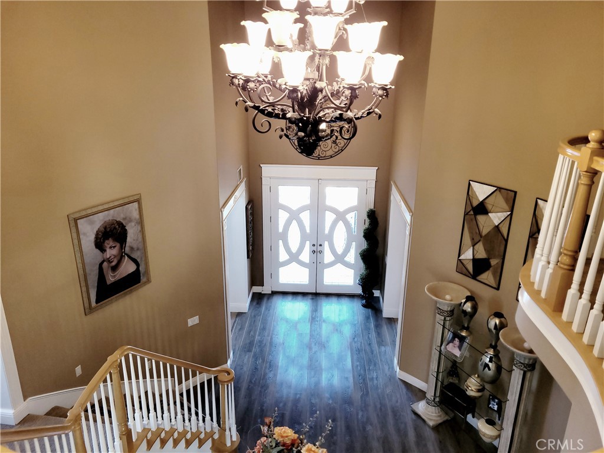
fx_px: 454
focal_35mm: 26
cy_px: 226
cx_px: 302
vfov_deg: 53.1
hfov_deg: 67.3
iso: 100
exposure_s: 1/30
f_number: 1.8
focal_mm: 5.4
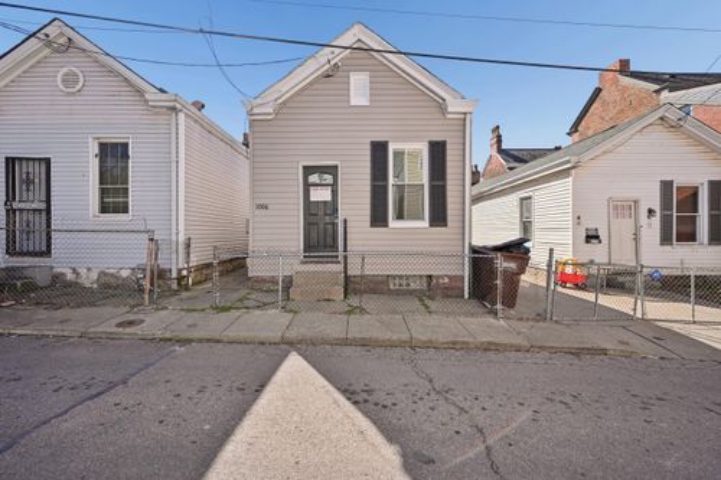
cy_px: 240
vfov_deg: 81.2
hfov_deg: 104.3
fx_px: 280
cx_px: 360
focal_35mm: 14
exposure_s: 1/500
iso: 400
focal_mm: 14
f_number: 8
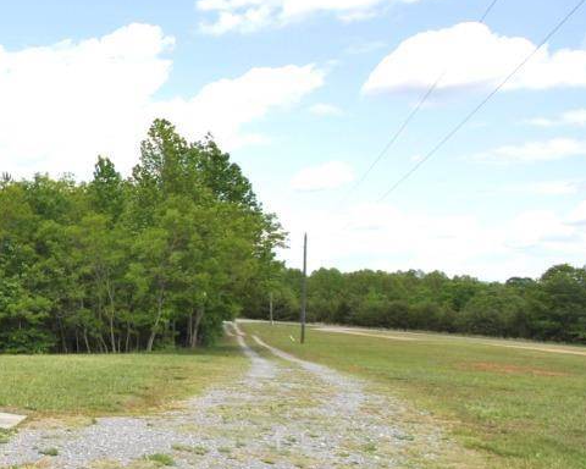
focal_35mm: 44
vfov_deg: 34.1
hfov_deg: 29.2
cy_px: 266
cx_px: -259
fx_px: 763
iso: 100
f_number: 8
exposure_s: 1/250
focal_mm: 10
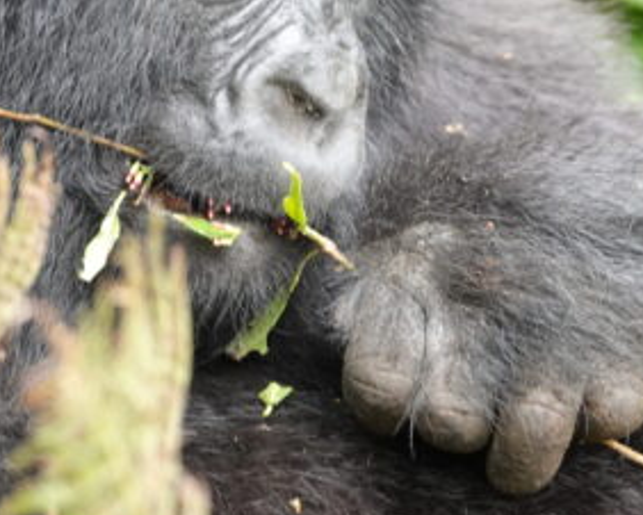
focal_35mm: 399
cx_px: 185
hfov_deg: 4.8
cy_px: 107
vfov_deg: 3.9
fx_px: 7598
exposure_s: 1/160
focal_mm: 73.24
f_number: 4
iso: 800
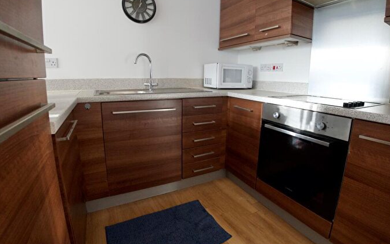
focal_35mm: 18
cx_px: 202
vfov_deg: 66.2
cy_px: 109
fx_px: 186
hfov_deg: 92.6
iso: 4000
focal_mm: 16.5
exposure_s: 1/125
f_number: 8
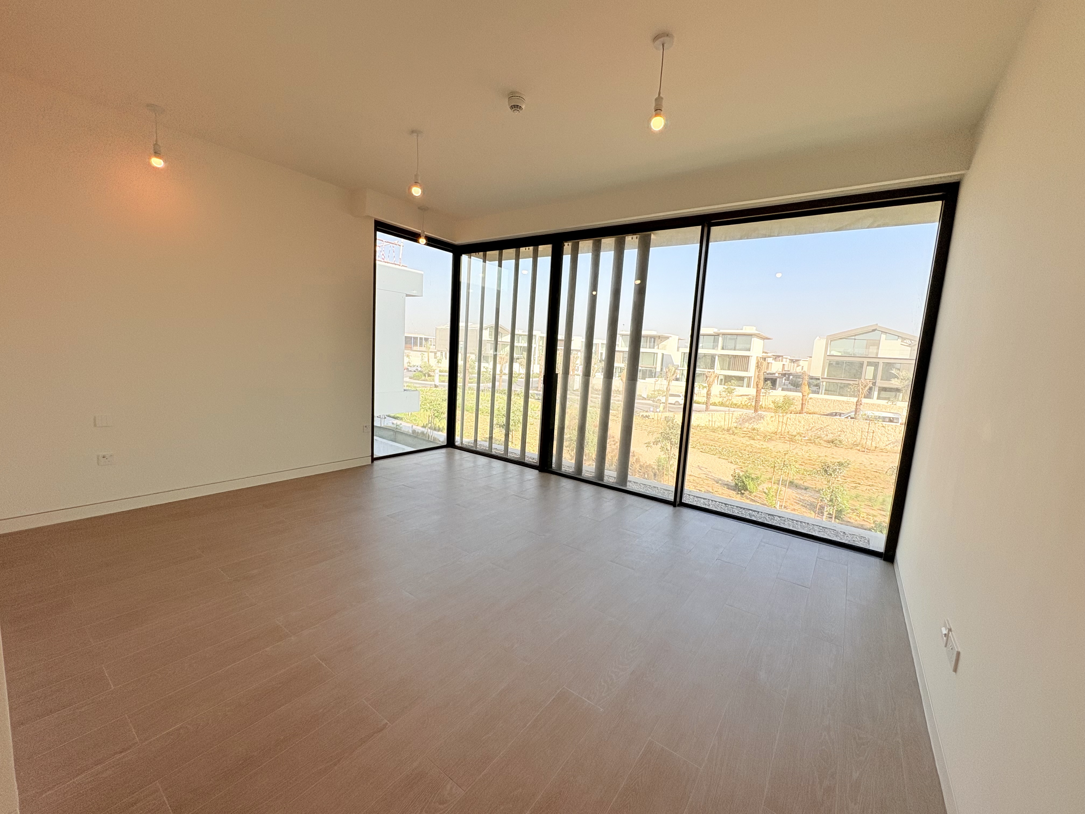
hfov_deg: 102.1
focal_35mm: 14
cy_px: 407
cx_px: 542
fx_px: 439
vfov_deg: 85.7
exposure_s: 1/889
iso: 40
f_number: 2.2
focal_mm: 2.22
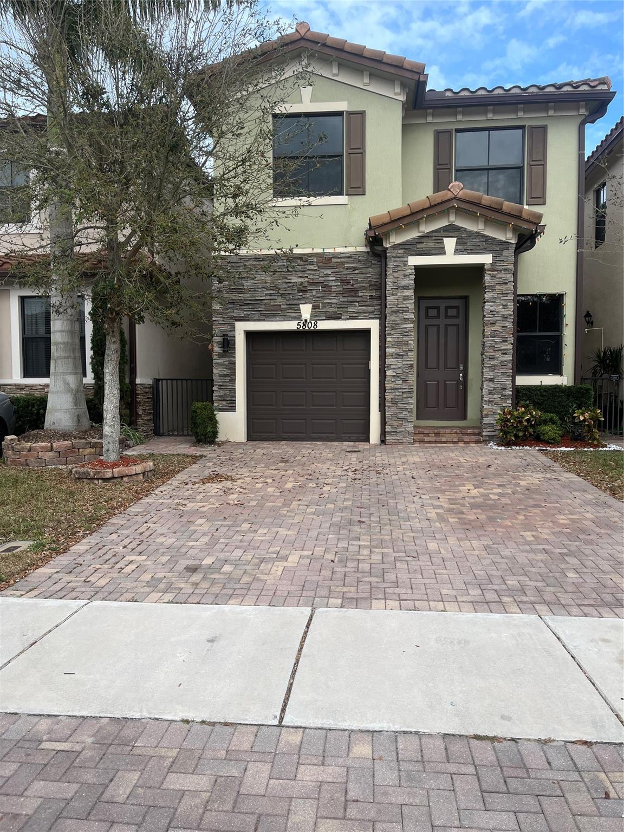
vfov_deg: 67.3
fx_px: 625
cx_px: 312
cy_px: 416
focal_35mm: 26
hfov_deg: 53.1
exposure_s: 1/975
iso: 50
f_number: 1.6
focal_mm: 5.1
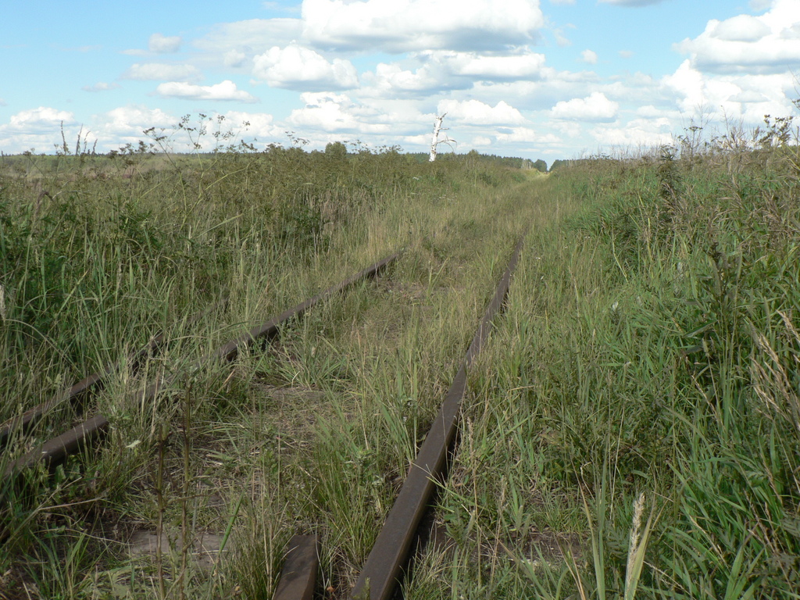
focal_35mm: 36
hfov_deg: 51.4
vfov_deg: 39.7
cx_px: 400
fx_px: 832
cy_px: 300
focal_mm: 6
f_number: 5
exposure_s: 1/400
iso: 80
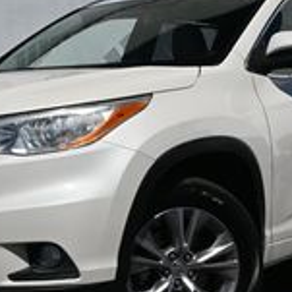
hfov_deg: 17.7
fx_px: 936
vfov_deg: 17.7
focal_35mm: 98
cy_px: 137
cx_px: 141
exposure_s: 1/500
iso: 100
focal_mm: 29
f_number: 8
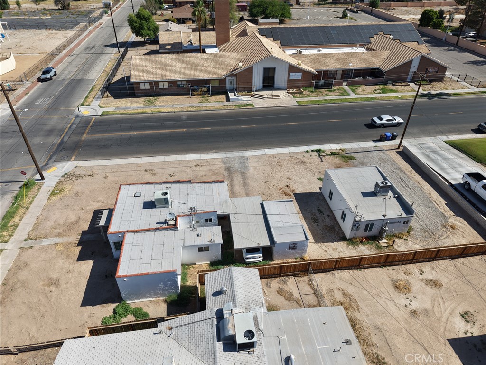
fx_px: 337
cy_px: 182
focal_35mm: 24
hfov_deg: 71.6
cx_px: 243
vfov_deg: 56.8
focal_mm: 8.67
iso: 110
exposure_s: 1/4000
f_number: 1.8
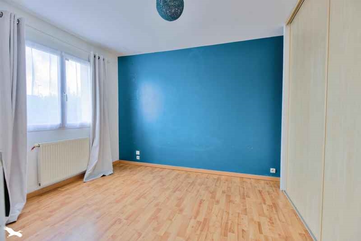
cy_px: 120
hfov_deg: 96.7
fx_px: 160
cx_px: 180
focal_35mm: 16
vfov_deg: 73.7
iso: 800
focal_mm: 16
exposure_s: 1/20
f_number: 8
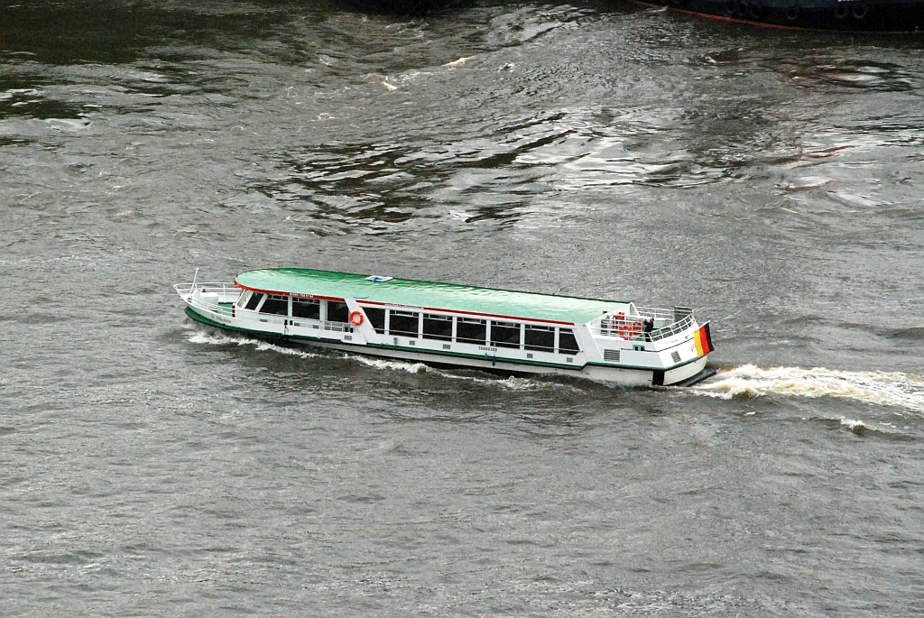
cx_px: 462
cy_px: 309
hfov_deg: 10.1
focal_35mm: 202
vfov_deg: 6.8
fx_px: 5203
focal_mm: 135
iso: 1600
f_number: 5.6
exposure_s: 1/1600
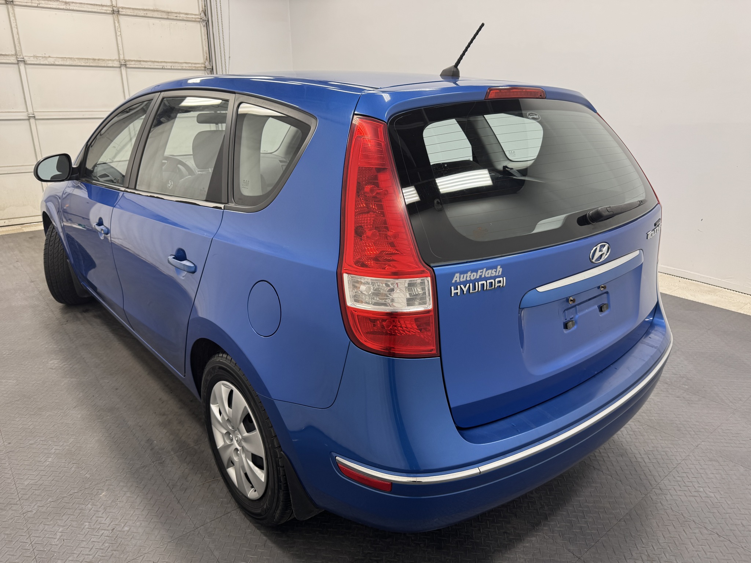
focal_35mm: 24
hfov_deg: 71.6
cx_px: 376
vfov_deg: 56.8
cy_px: 282
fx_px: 521
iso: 64
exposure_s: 1/229
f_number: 1.78
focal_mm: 6.76
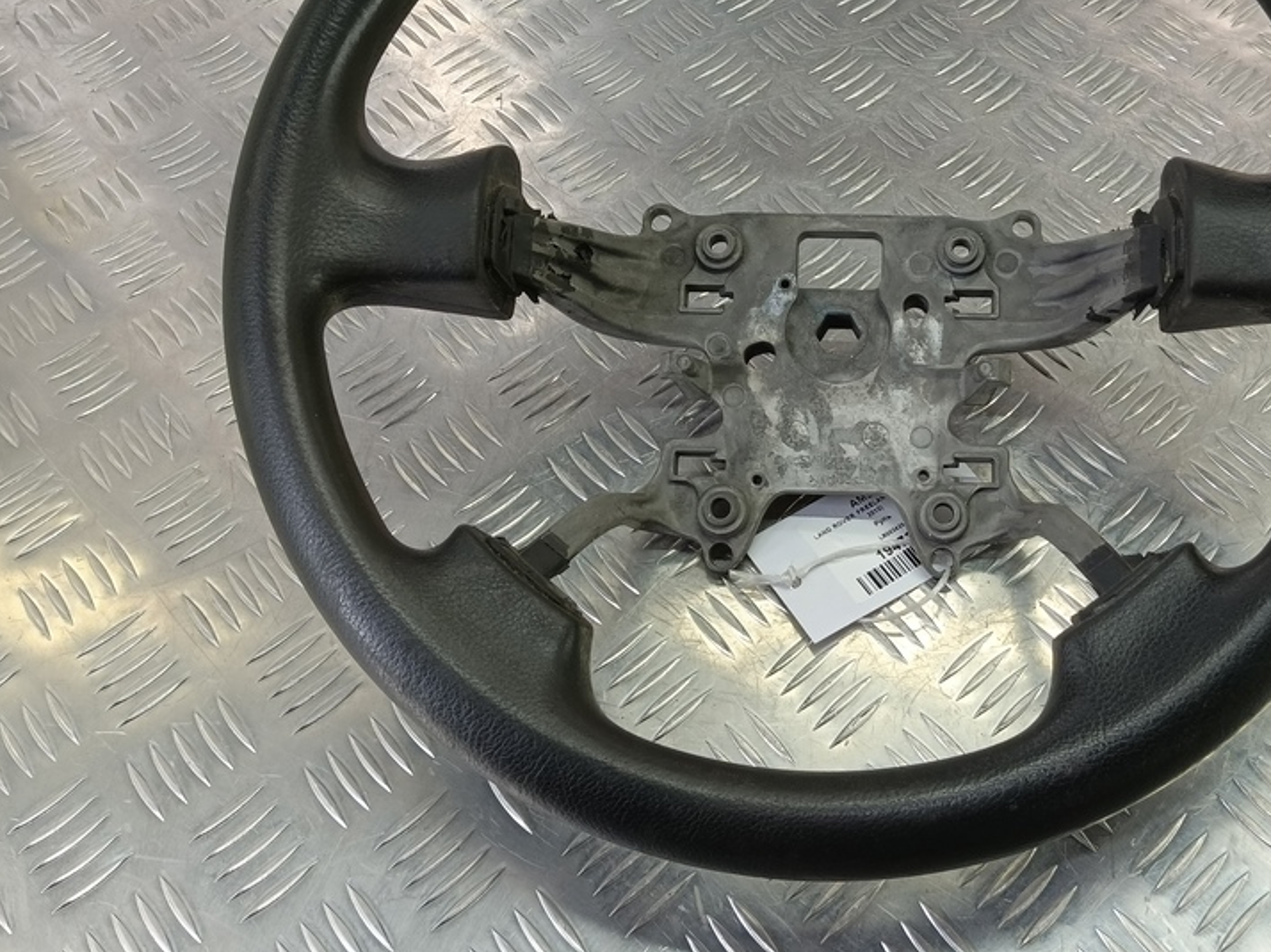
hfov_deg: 54.3
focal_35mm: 33
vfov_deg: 42.3
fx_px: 1211
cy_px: 310
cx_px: 842
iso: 111
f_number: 1.6
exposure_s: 1/50
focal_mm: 4.11
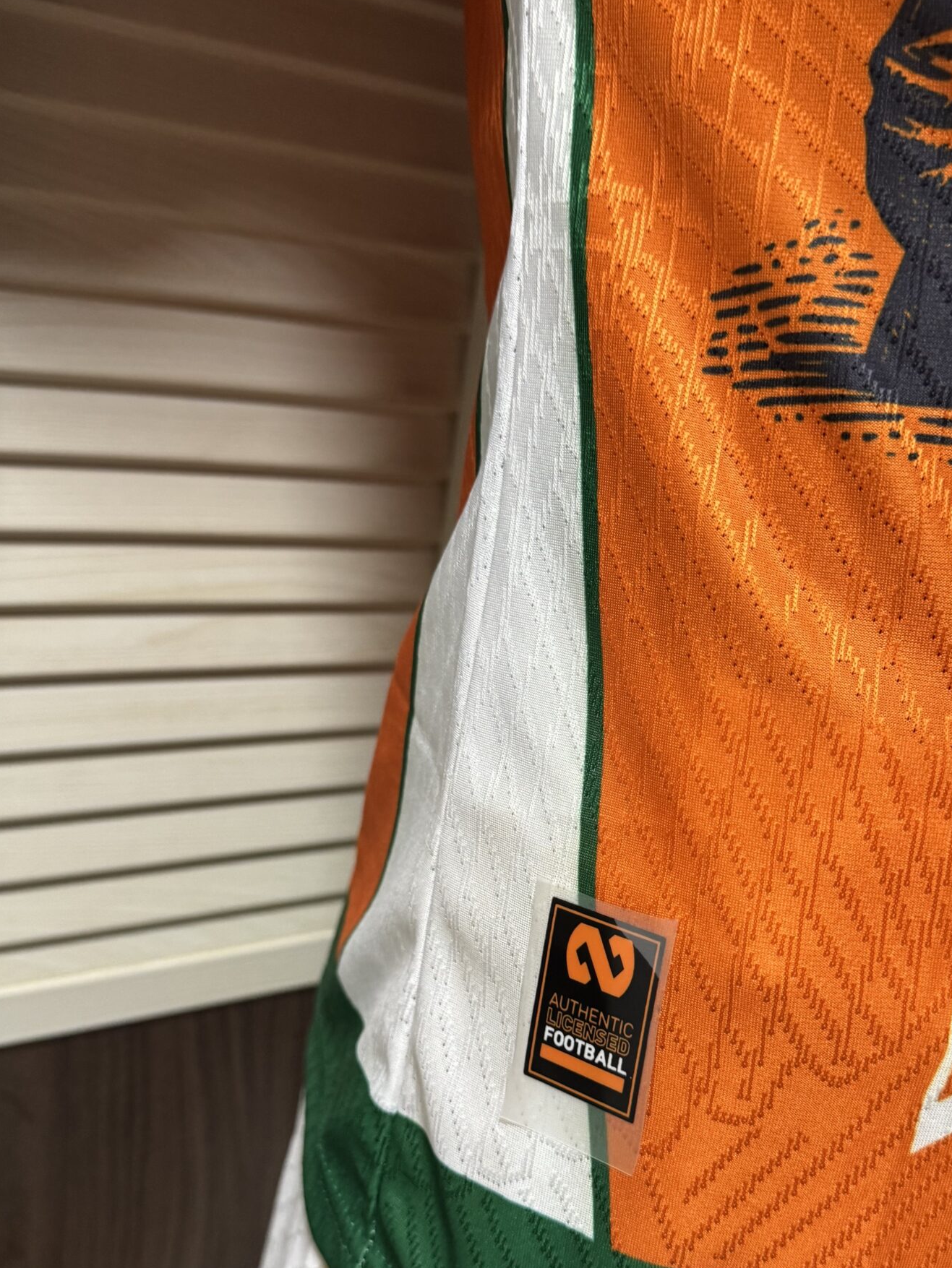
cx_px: 540
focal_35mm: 35
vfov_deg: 52.3
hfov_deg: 40.6
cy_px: 745
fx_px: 1283
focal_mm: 6.76
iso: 320
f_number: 1.78
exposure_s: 1/60
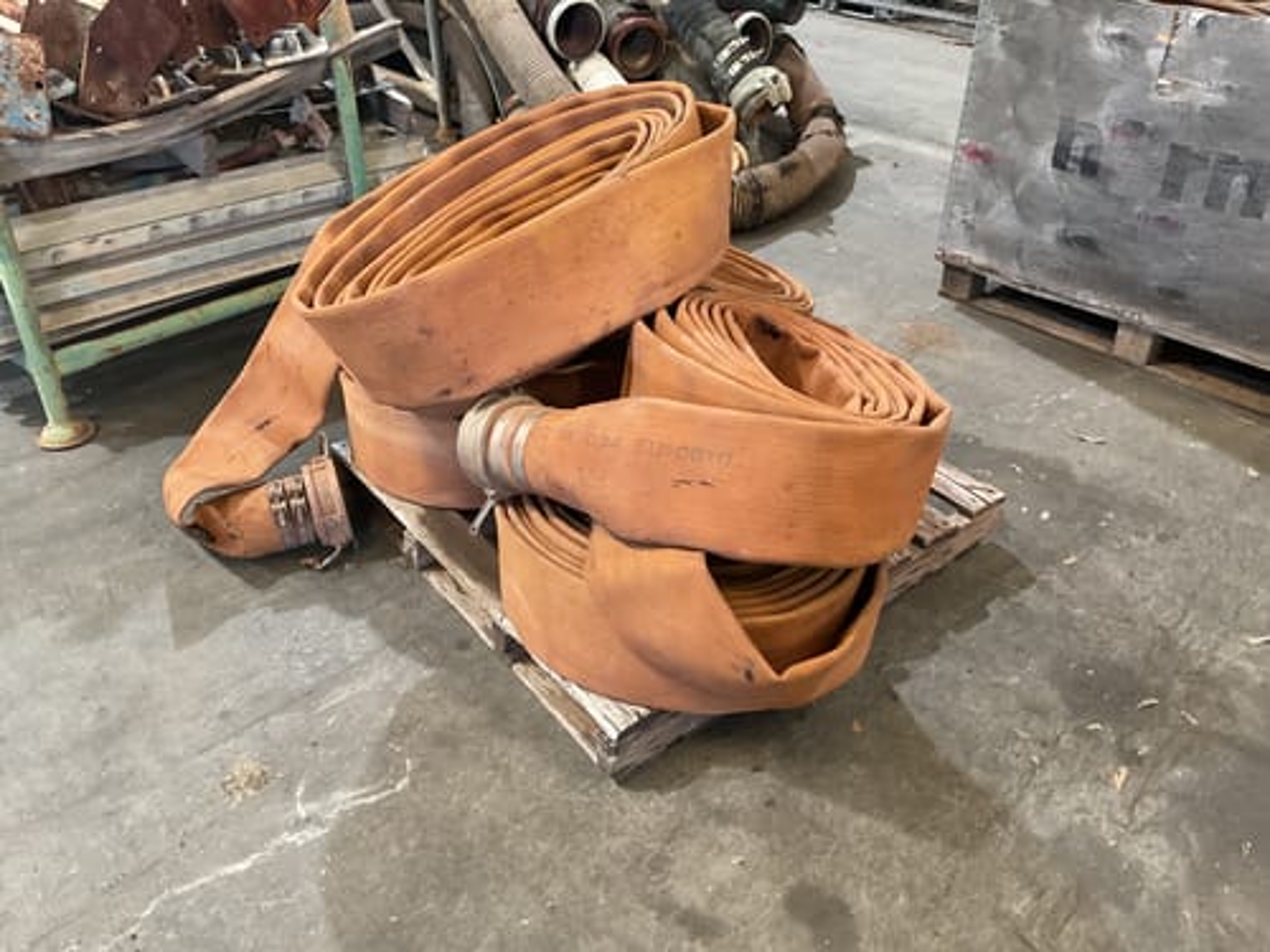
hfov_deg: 61.7
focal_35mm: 29
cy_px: 476
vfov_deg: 48.2
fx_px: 1064
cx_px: 635
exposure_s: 1/33
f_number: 1.8
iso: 200
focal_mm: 3
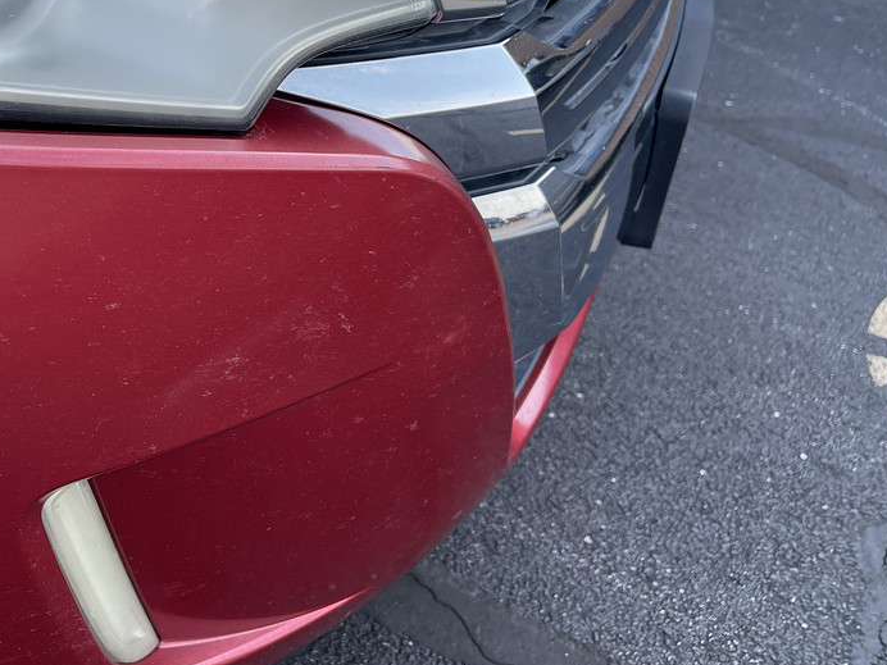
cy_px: 192
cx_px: 246
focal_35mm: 37
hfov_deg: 48.6
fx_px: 948
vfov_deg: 38.0
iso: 32
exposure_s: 1/775
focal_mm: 5.1
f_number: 1.6
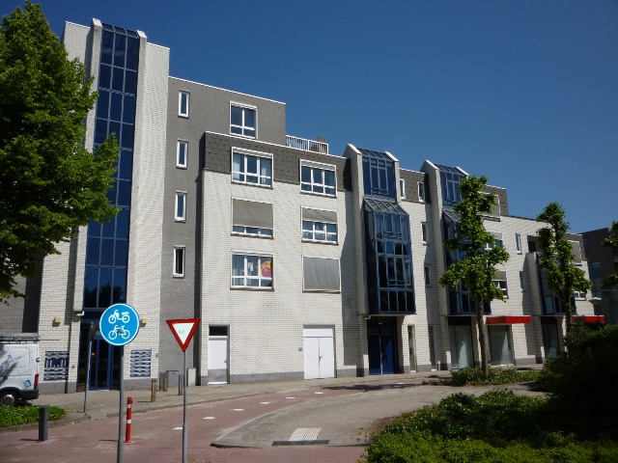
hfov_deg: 61.7
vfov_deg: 48.2
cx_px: 309
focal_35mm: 29
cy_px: 232
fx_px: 518
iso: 100
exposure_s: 1/640
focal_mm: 5.2
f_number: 5.6
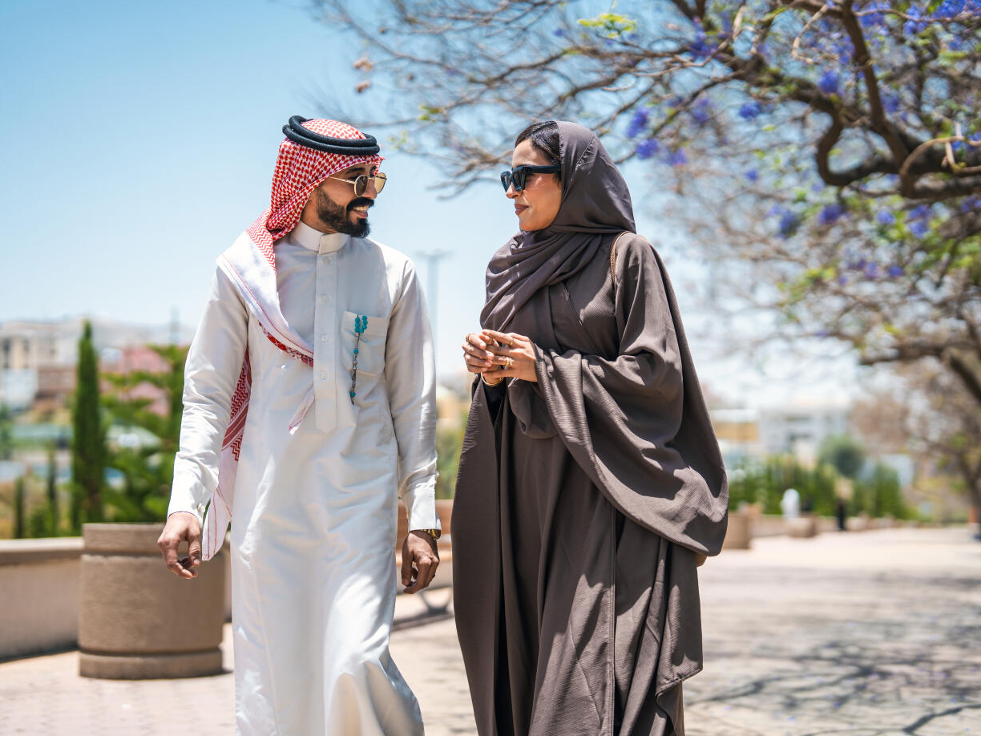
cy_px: 366
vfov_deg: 26.6
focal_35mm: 55
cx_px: 509
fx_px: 1559
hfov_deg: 34.9
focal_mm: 50
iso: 50
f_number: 1.6
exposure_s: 1/3200
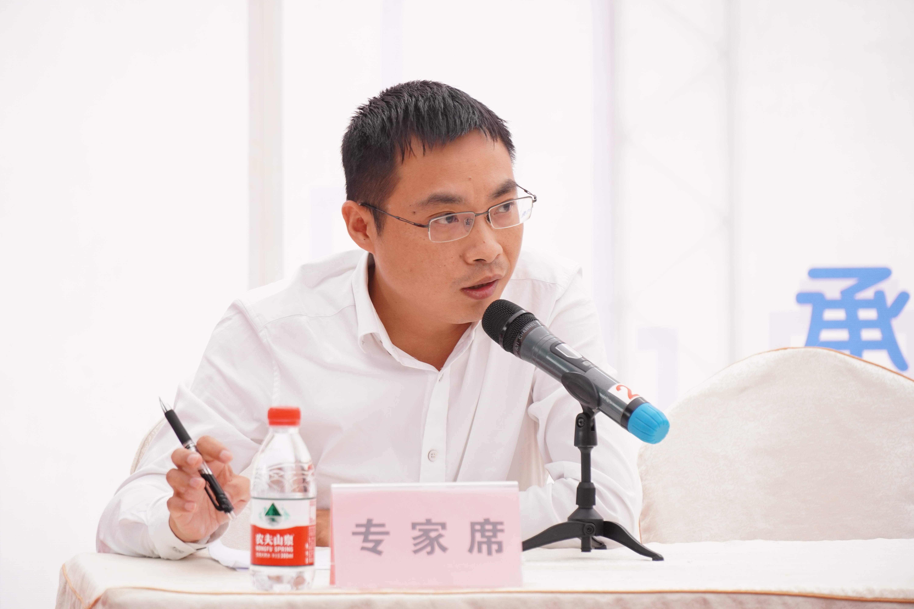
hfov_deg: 11.1
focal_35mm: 184
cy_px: 304
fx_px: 4684
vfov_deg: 7.4
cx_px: 457
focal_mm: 123
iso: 640
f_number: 5.6
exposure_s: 1/200
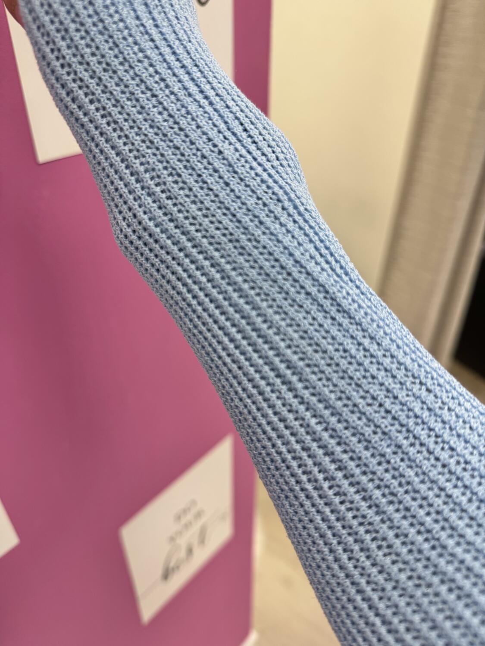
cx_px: 242
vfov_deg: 71.6
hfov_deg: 56.8
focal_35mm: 24
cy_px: 323
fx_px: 448
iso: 100
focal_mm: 6.76
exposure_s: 1/100
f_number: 1.78
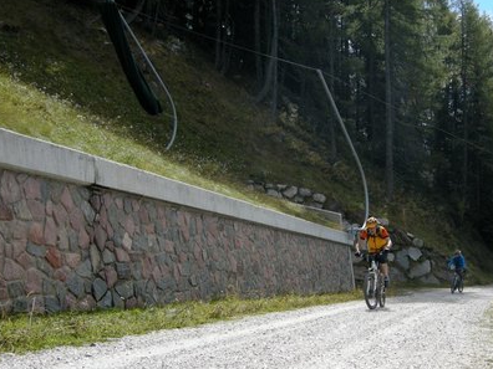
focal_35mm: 53
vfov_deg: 27.3
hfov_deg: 35.9
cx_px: 320
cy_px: 262
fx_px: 755
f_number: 3.4
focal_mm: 7.5
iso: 64
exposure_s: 1/700
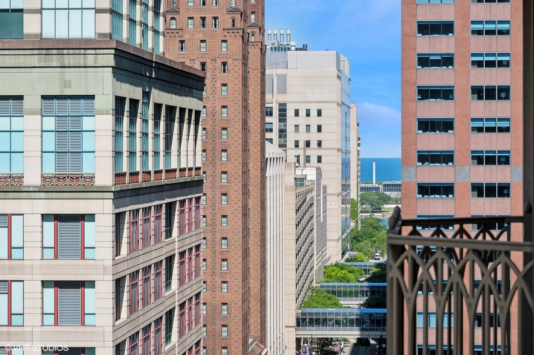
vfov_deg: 11.4
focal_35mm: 120
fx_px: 1779
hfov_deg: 17.1
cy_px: 178
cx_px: 267
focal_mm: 120
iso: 200
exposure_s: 1/500
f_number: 9.5
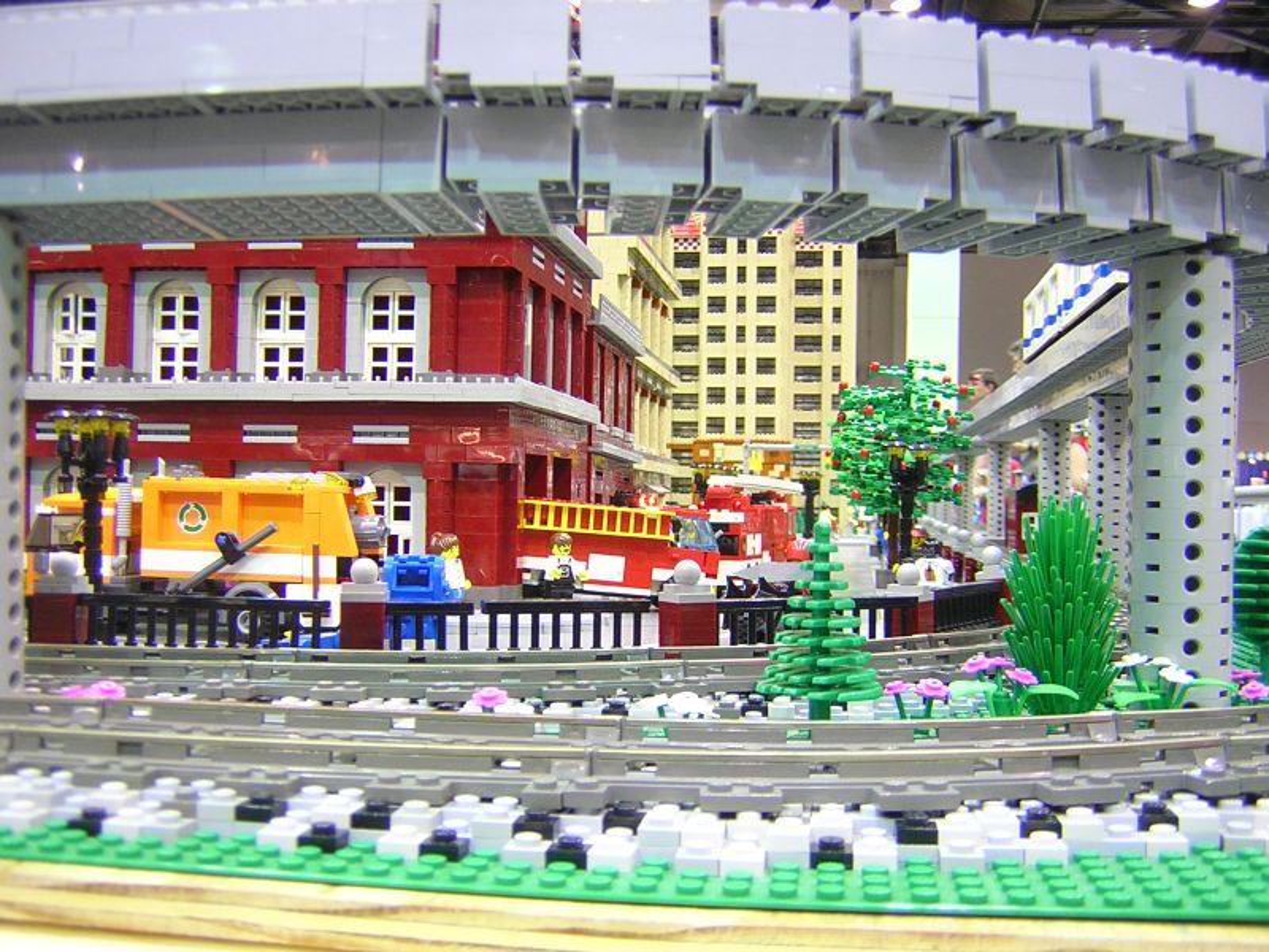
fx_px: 1320
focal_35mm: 36
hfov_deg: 51.4
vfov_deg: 39.7
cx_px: 634
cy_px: 476
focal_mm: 4.7
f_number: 2.6
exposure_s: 1/3.6
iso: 173
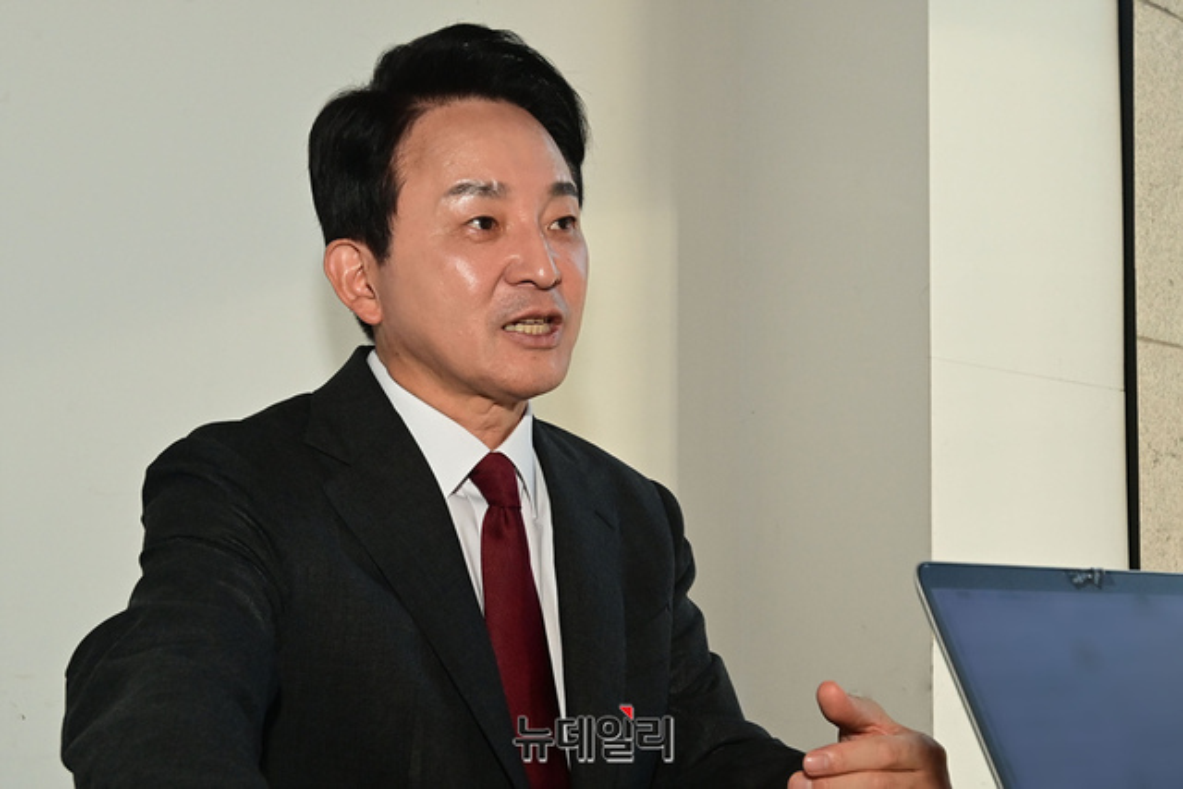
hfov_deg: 54.4
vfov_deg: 37.9
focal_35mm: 35
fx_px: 1150
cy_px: 394
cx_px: 592
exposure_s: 1/250
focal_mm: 35
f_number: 10
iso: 2500
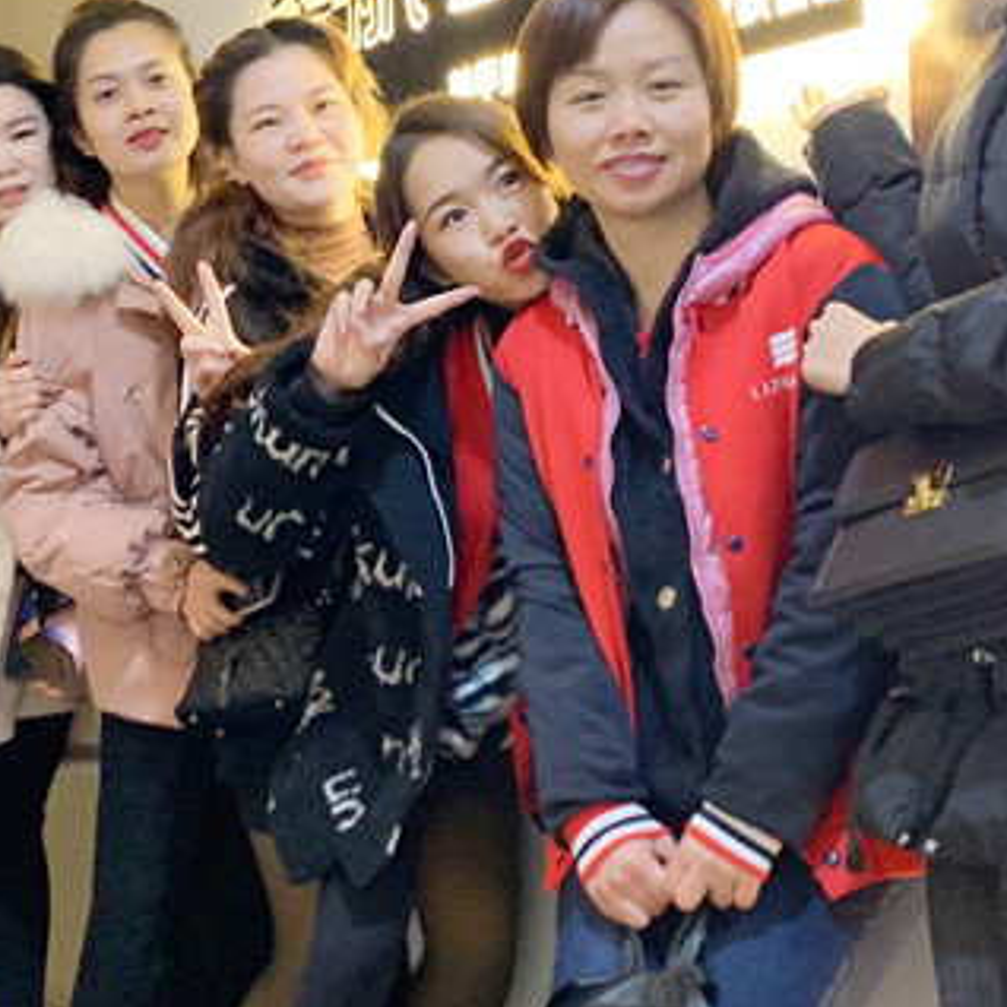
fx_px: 2139
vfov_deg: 26.5
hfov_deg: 26.3
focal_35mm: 65
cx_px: 332
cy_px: 464
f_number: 1.8
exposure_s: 1/33
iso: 250
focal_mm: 4.25
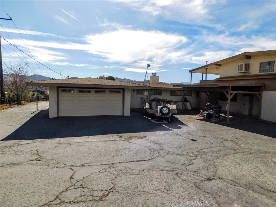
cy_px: 104
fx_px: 183
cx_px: 138
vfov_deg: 58.9
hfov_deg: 73.9
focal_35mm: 23
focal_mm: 4
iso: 125
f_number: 6
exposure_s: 1/800
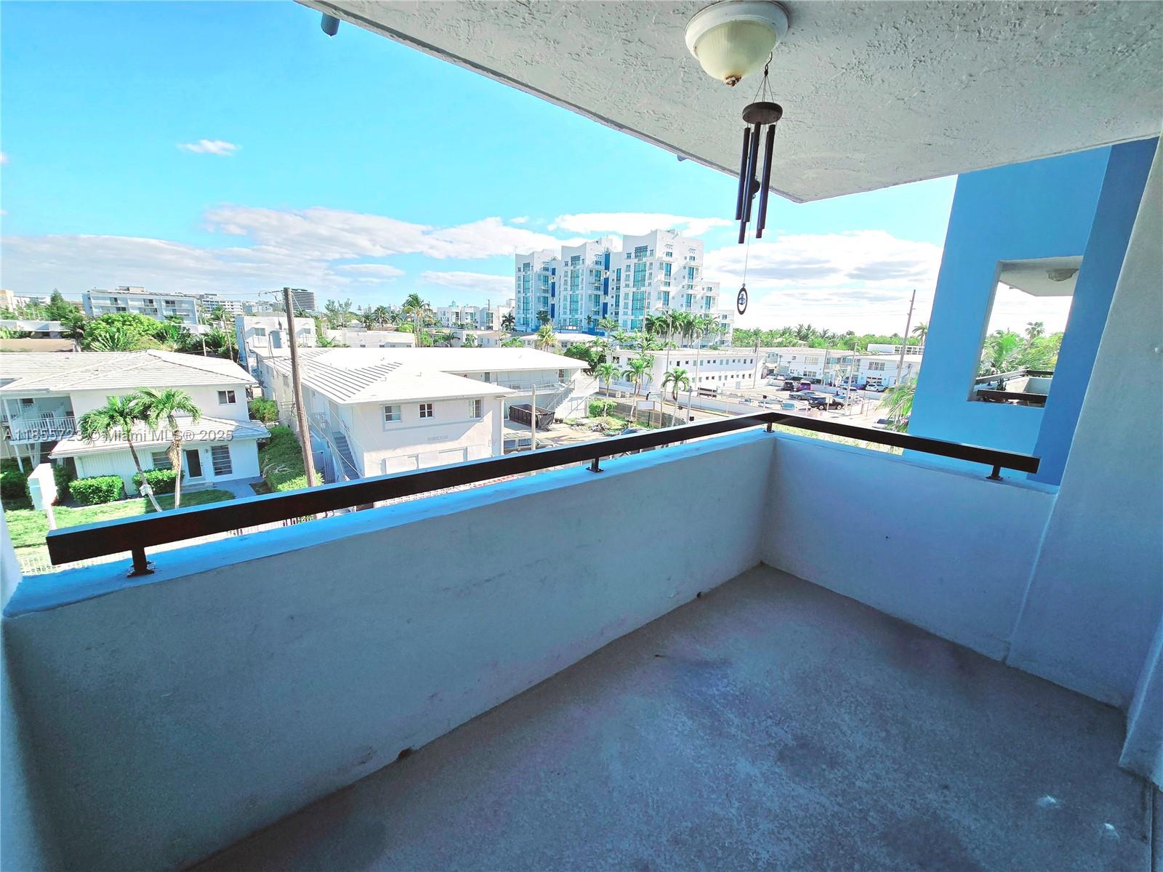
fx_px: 437
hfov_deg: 106.2
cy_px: 436
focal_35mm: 13
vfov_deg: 89.9
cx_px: 582
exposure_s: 1/1667
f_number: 2.2
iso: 50
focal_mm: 2.2
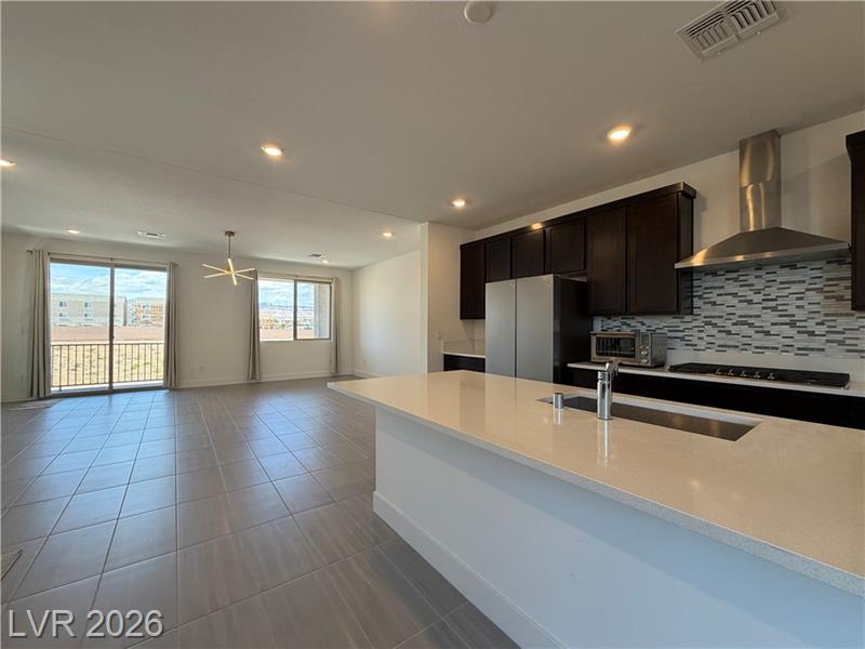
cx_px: 432
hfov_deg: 102.1
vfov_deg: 85.7
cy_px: 324
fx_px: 350
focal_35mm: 14
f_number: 2.2
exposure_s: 1/120
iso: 125
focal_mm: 2.22
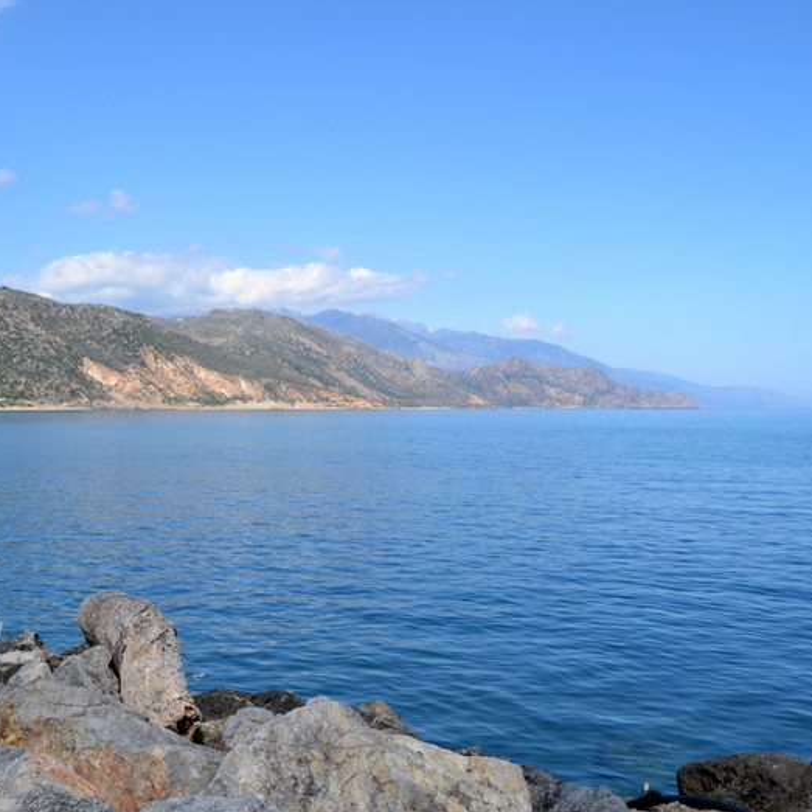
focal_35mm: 39
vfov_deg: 42.8
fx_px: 1035
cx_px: 289
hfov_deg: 42.4
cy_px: 410
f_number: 8
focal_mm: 20
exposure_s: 1/250
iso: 100
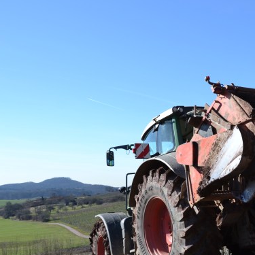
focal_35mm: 49
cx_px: 222
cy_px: 151
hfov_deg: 33.1
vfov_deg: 34.6
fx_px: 408
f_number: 7.1
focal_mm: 18
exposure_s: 1/200
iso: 100
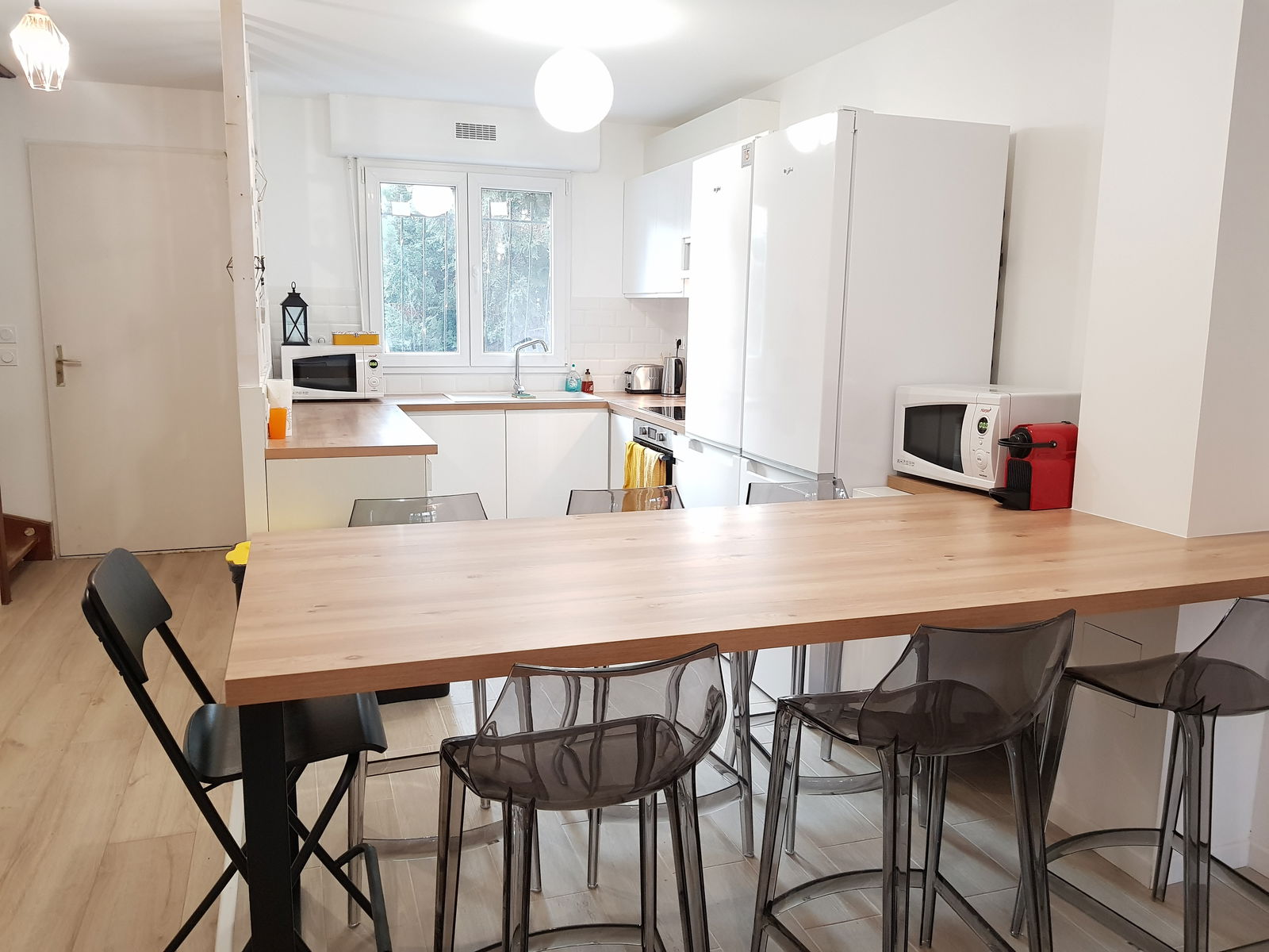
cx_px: 634
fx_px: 953
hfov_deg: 67.3
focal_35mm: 26
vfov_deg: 53.1
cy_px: 476
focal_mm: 4.2
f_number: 1.7
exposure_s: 1/33
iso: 200
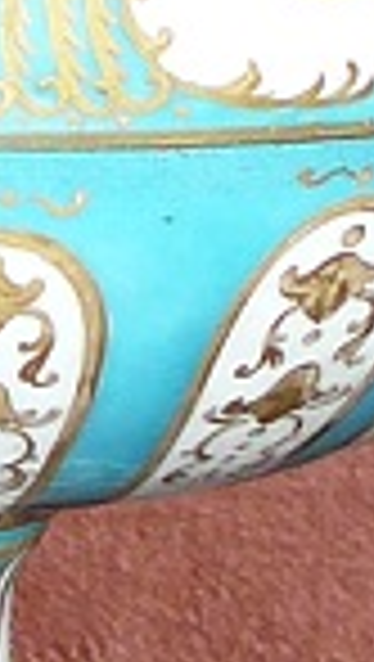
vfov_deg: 7.8
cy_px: -522
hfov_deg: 4.5
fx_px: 4676
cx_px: -194
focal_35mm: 266
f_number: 2.8
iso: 100
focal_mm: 5.2
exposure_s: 1/30
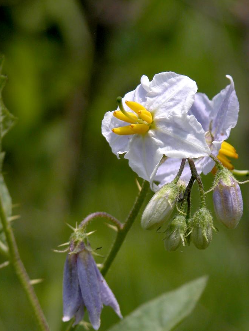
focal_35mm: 253
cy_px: 229
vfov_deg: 7.8
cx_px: 139
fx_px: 2425
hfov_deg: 5.9
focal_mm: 44.7
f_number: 4
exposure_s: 1/1577
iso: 100
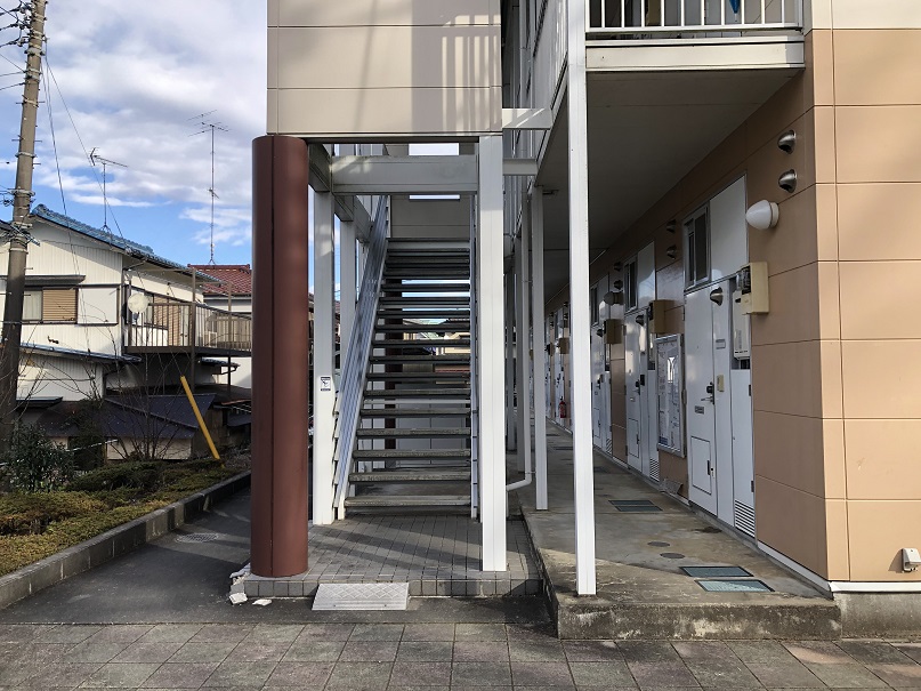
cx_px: 460
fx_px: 745
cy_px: 346
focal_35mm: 28
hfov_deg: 63.5
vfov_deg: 49.7
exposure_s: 1/666
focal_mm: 4
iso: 20
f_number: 1.8
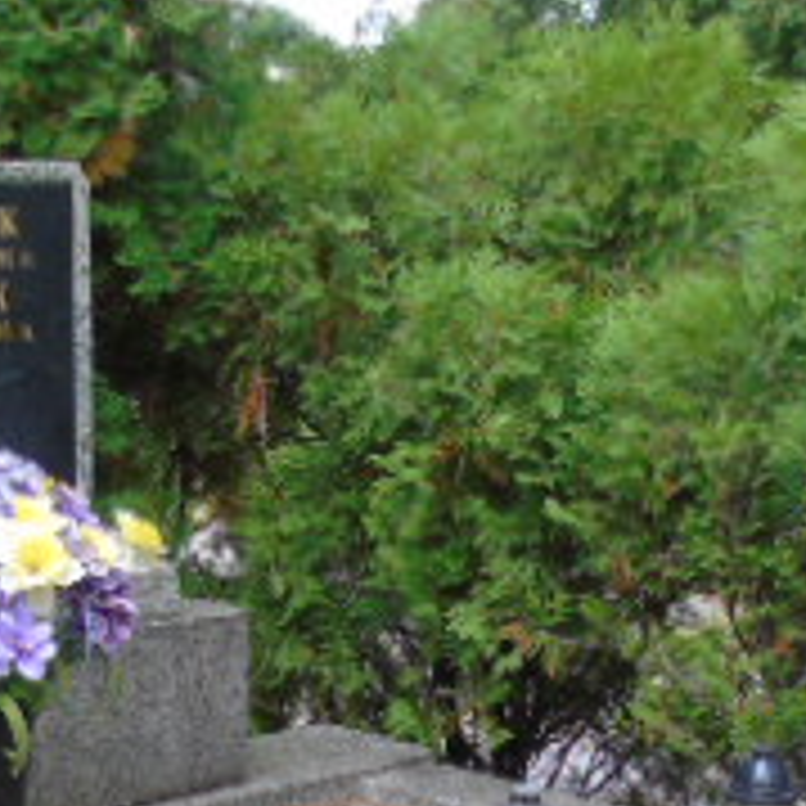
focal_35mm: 79
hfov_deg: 21.9
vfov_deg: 20.7
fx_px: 2081
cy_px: 932
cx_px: 360
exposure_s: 1/30
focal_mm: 4.4
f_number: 3.4
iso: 100
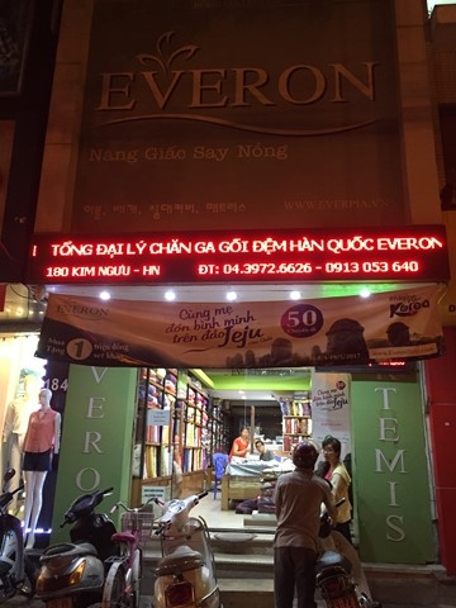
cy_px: 304
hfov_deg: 48.2
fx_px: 509
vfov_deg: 61.7
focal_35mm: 29
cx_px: 228
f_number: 2.2
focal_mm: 4.15
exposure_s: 1/33
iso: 250
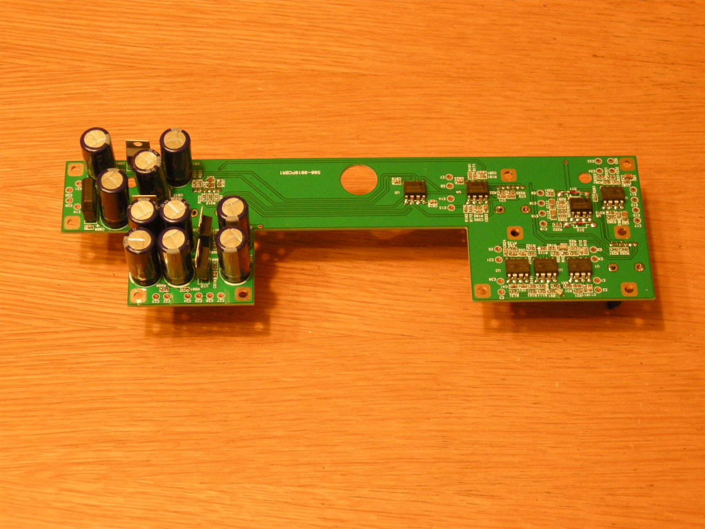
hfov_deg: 22.5
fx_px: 1772
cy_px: 264
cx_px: 352
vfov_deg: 17.0
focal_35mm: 87
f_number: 4.3
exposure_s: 1/8.8
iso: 400
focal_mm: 18.6
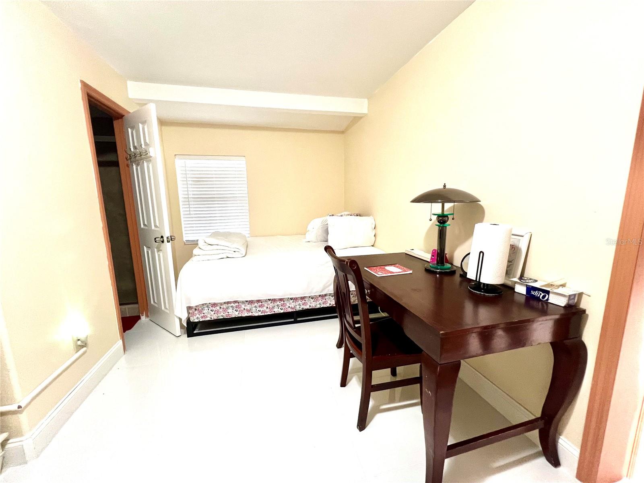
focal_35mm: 13
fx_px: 242
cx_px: 322
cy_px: 242
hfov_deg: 106.2
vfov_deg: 89.9
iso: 200
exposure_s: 1/25
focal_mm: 1.57
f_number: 1.8
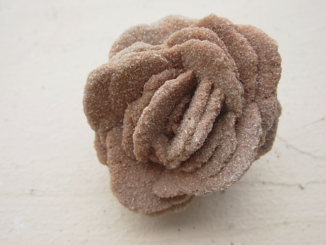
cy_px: 122
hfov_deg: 49.0
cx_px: 163
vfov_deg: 37.7
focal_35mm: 38
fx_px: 358
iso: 50
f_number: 2.9
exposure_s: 1/197
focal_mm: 6.3
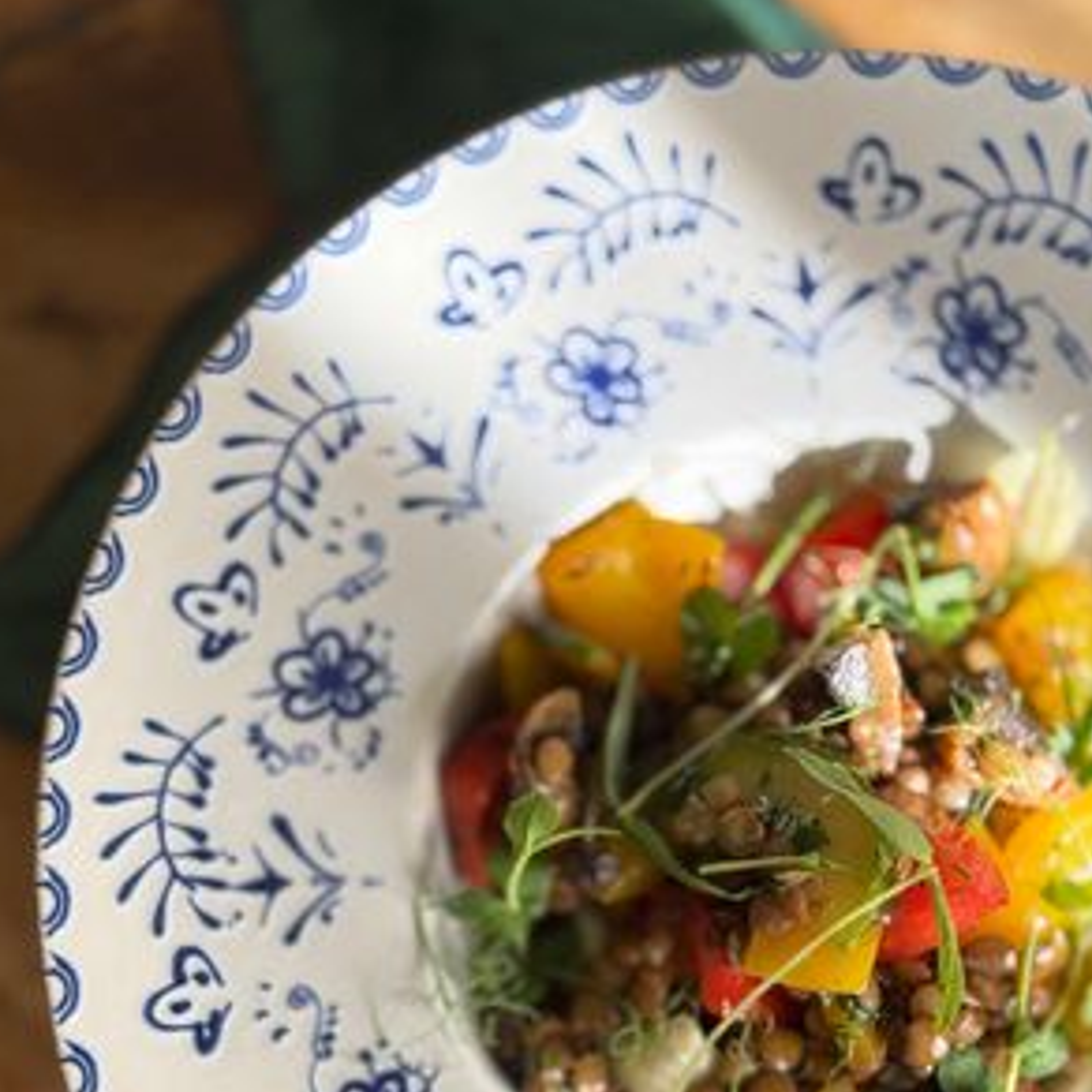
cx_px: 501
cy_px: 727
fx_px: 2213
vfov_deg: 27.6
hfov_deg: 27.7
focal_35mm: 62
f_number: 1.78
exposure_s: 1/167
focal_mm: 6.76
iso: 100
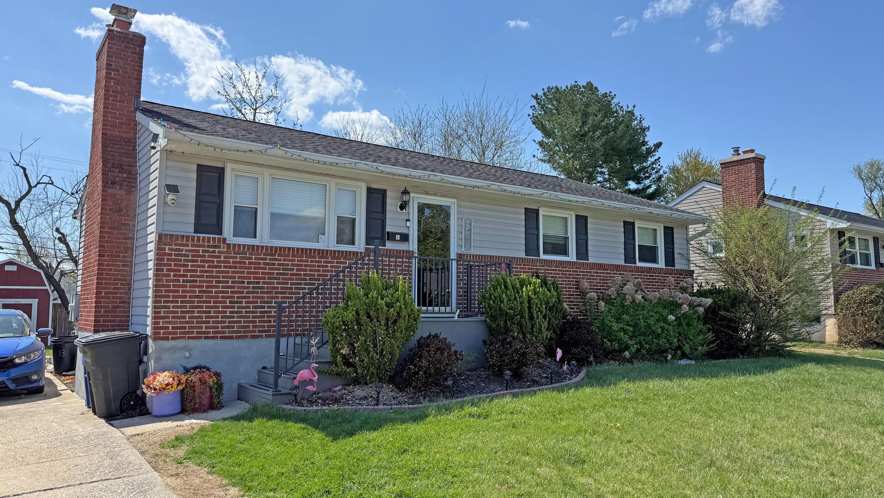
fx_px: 633
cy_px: 236
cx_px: 453
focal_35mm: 27
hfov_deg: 69.8
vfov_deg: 42.9
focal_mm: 6.76
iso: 80
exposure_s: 1/4405
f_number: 1.78
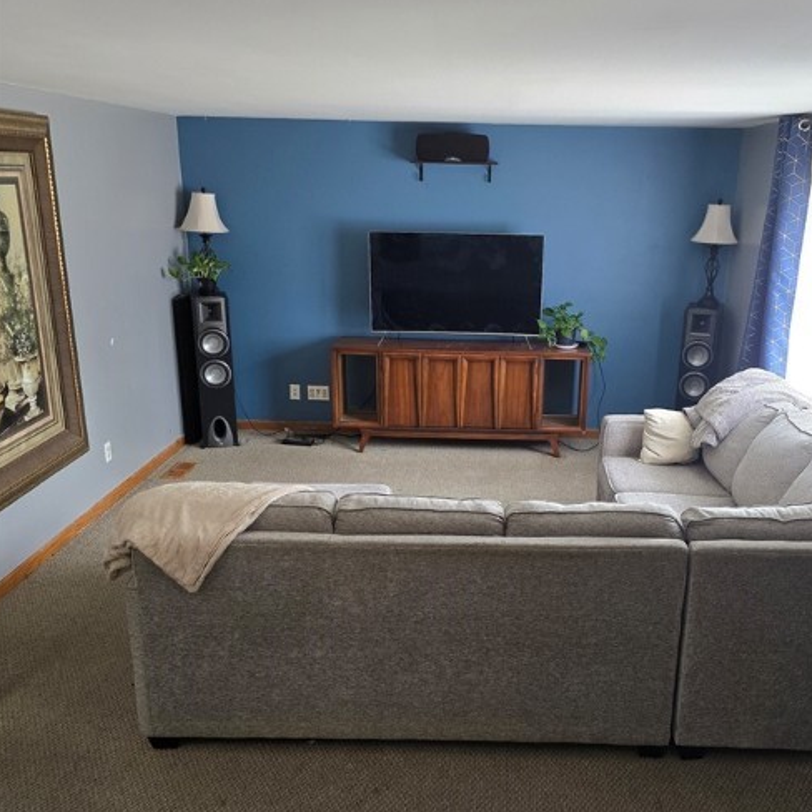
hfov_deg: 50.9
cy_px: 469
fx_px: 849
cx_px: 471
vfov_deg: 50.9
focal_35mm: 32
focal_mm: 6.3
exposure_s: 1/120
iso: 320
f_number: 1.7
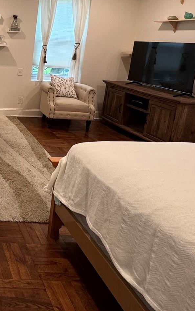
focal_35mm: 32
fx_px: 272
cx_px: -66
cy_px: 79
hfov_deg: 30.2
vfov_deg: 56.8
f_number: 2.2
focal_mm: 2.22
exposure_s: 1/60
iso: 200
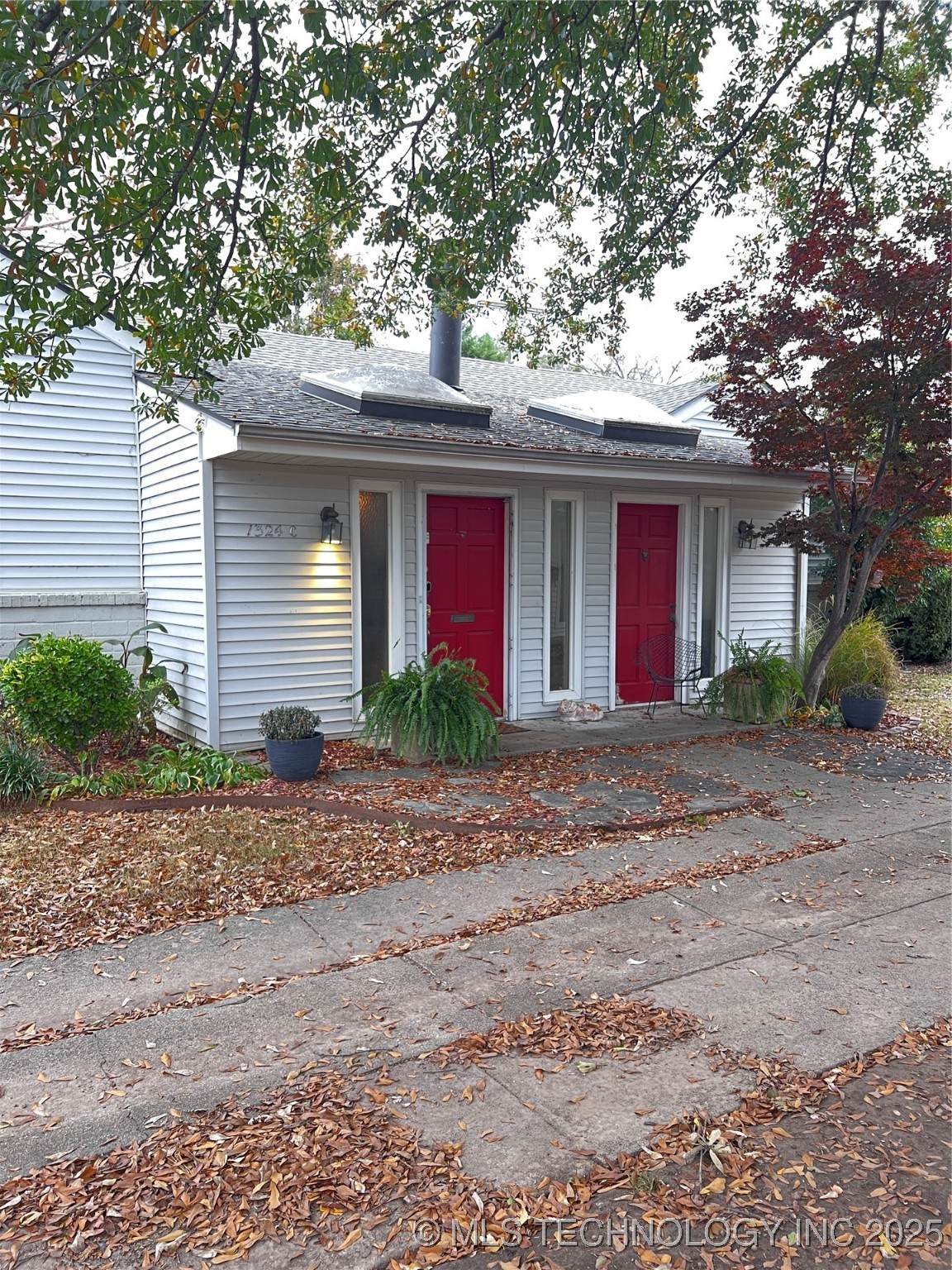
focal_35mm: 26
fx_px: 953
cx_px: 476
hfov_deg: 53.1
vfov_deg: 67.3
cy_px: 635
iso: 125
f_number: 1.5
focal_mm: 5.7
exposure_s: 1/91
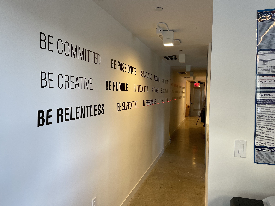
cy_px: 103
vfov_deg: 53.1
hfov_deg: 67.3
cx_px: 138
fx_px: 207
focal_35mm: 26
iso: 100
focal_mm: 4.2
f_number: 1.6
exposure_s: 1/120
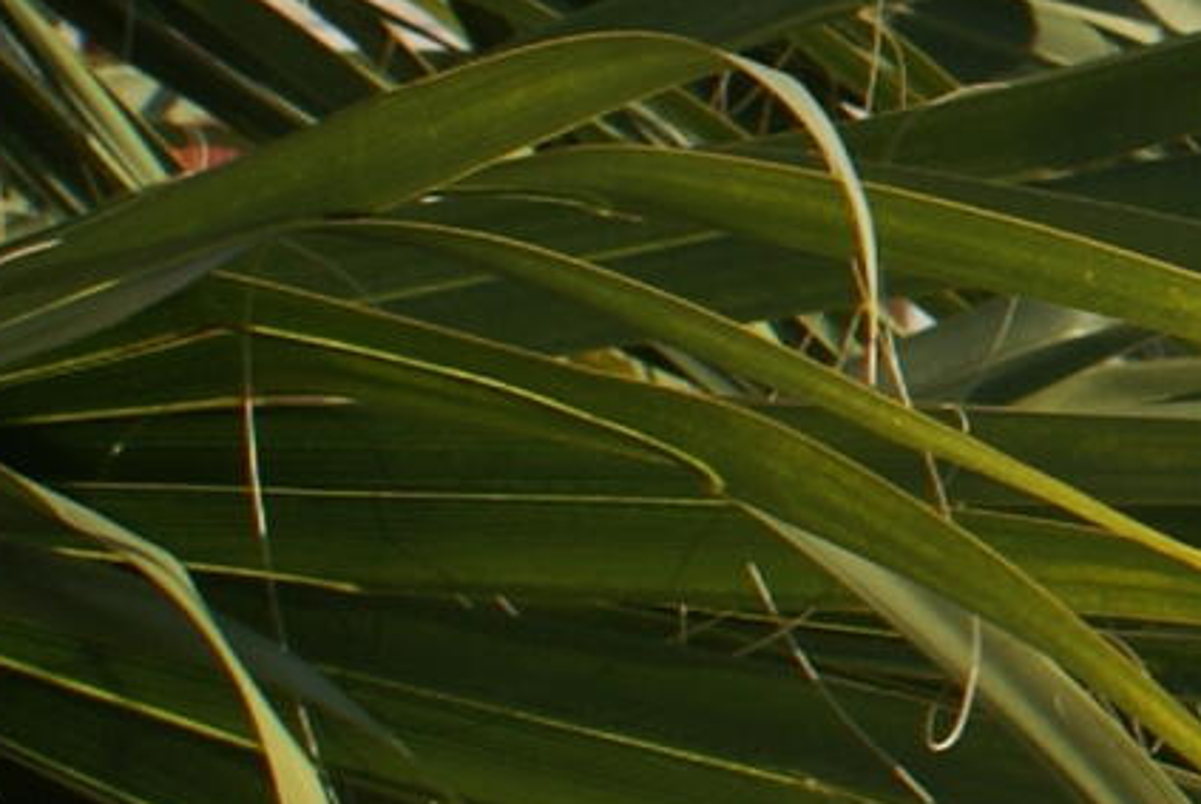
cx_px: 2947
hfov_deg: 6.5
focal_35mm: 298
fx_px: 9952
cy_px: -82
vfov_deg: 4.6
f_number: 8
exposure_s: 1/160
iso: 100
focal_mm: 28
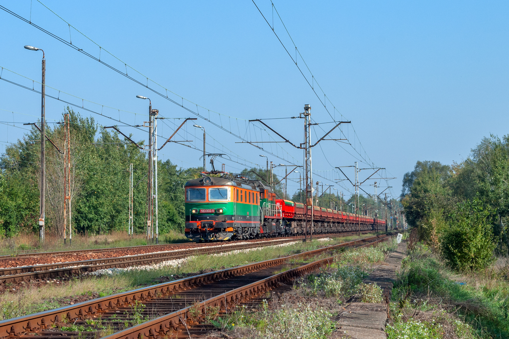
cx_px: 254
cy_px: 170
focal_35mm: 82
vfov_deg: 16.6
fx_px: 1166
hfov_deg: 24.6
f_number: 9
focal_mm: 55
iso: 100
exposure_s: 1/320
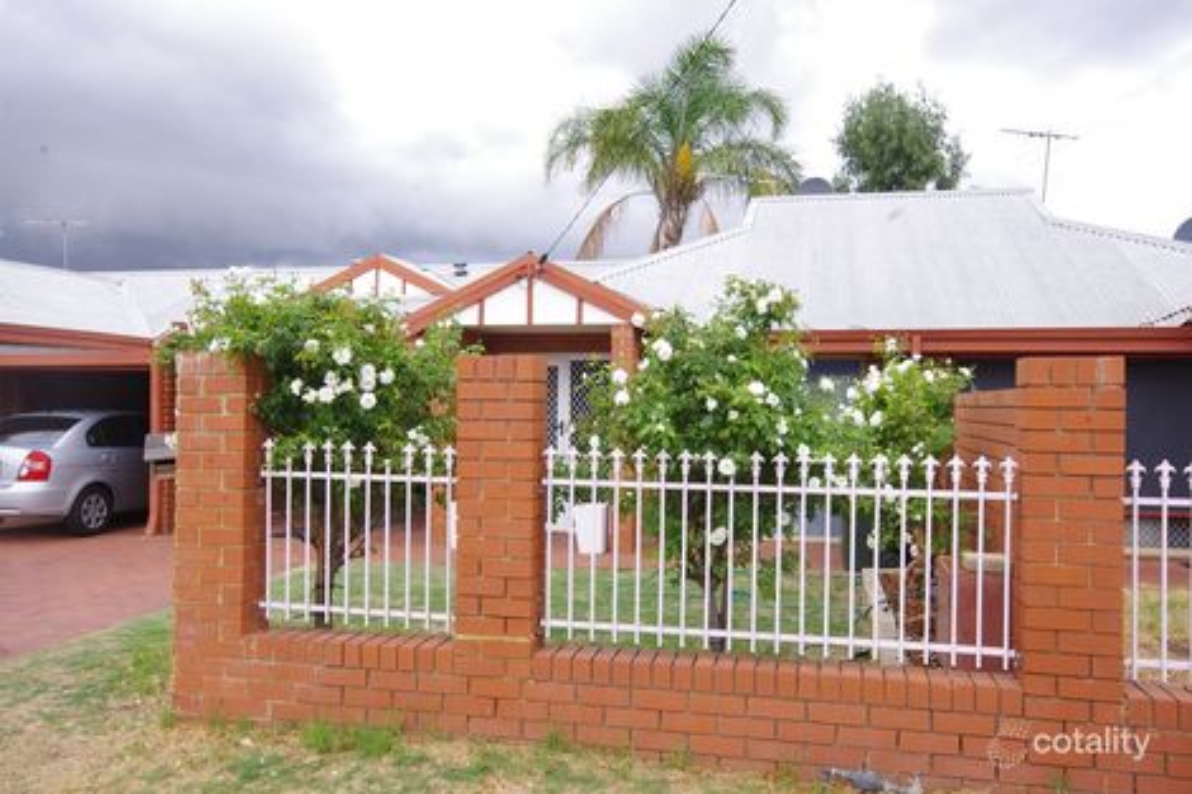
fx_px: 993
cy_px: 397
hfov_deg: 61.9
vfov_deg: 43.6
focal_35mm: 30
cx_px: 596
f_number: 11
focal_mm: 20
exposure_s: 1/100
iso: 400
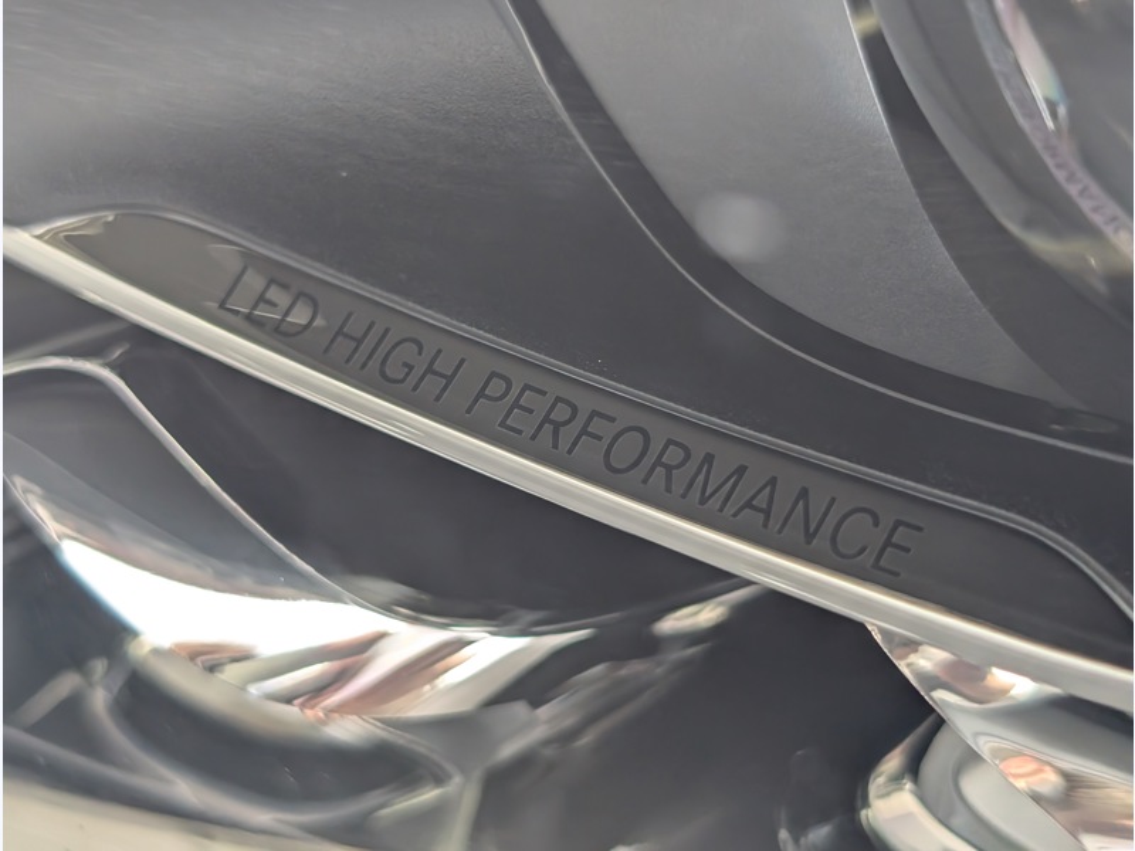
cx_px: 568
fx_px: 1607
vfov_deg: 29.7
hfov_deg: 38.9
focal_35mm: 49
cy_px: 426
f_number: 1.68
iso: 264
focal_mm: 6.9
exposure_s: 1/318
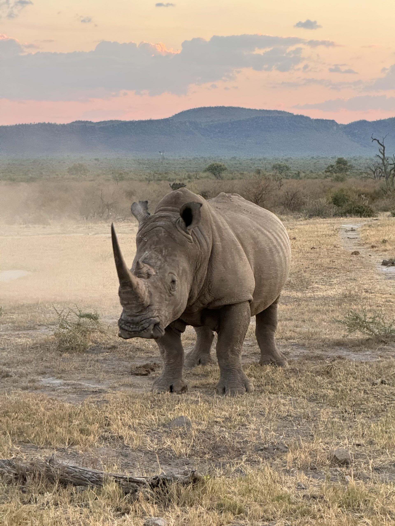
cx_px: 198
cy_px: 263
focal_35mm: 120
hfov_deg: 12.3
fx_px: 1826
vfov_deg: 16.4
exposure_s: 1/99
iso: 160
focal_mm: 15.66
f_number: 2.8
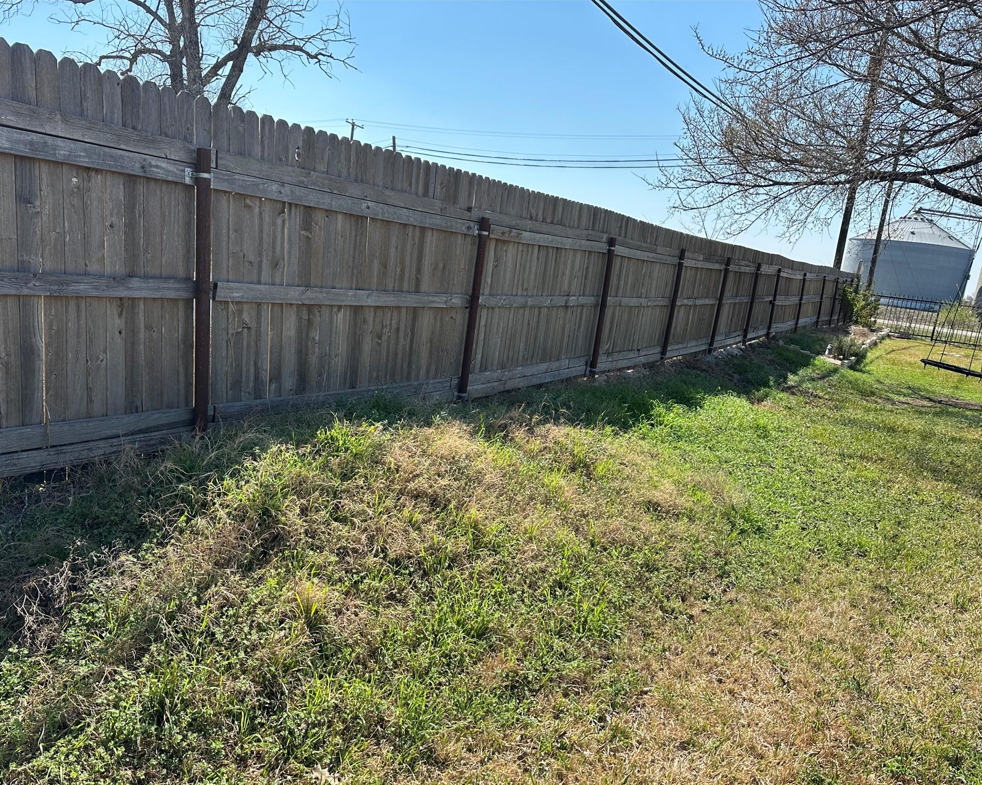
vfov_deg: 54.9
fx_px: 756
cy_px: 408
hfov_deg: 66.0
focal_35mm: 26
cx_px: 464
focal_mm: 6.86
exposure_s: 1/2660
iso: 80
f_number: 1.78
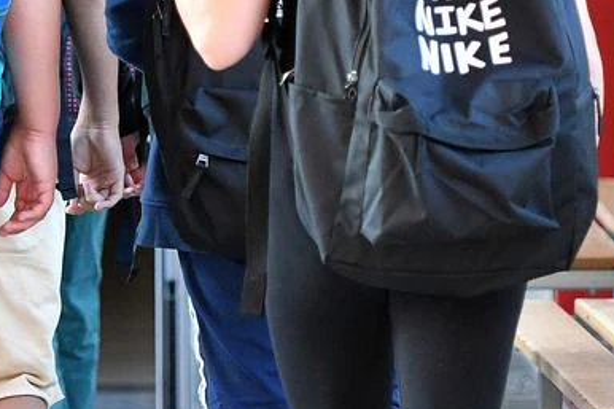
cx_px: -253
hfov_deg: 4.1
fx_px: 8490
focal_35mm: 498
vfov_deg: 2.8
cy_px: 132
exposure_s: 1/250
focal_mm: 120
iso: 1100
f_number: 4
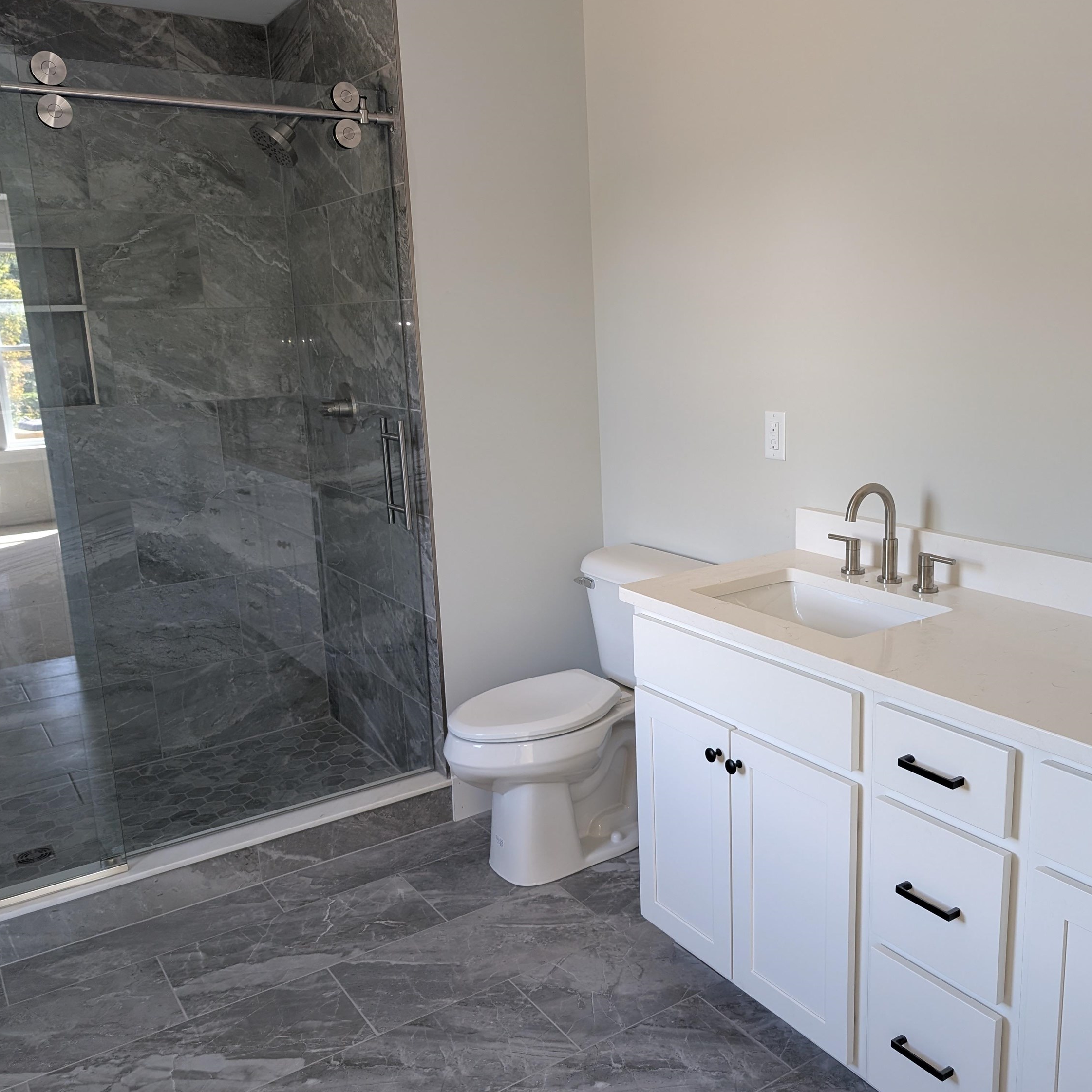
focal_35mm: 29
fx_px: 1035
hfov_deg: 55.3
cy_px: 550
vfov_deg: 55.6
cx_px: 646
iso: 204
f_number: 1.68
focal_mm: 6.9
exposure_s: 1/145
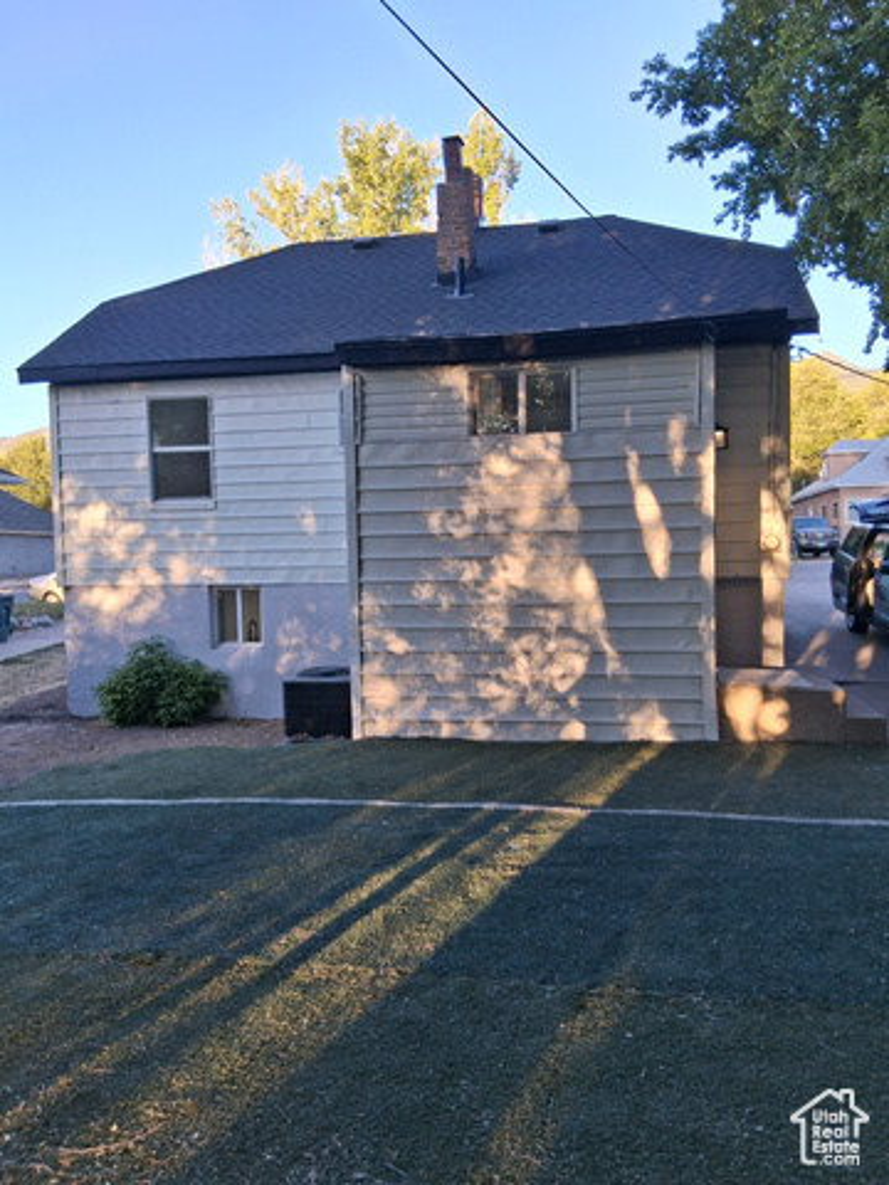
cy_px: 592
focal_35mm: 26
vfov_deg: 67.3
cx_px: 444
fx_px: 890
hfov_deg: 53.1
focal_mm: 3.98
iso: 32
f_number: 1.8
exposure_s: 1/120
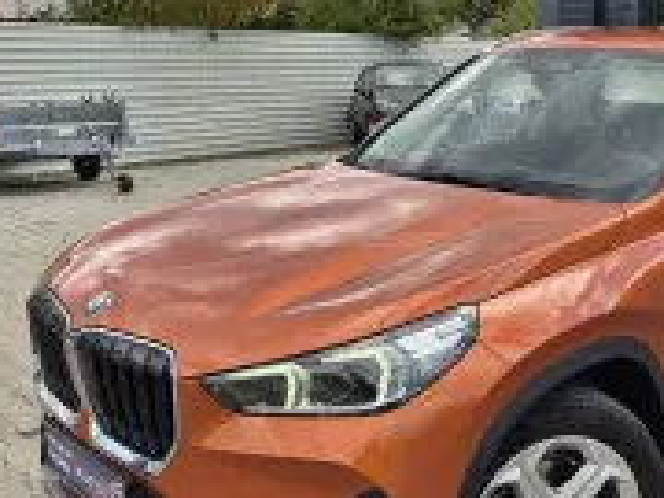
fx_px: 882
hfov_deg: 40.0
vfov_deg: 31.5
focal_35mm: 46
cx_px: 502
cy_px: 229
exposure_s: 1/1072
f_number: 1.8
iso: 25
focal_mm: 5.4
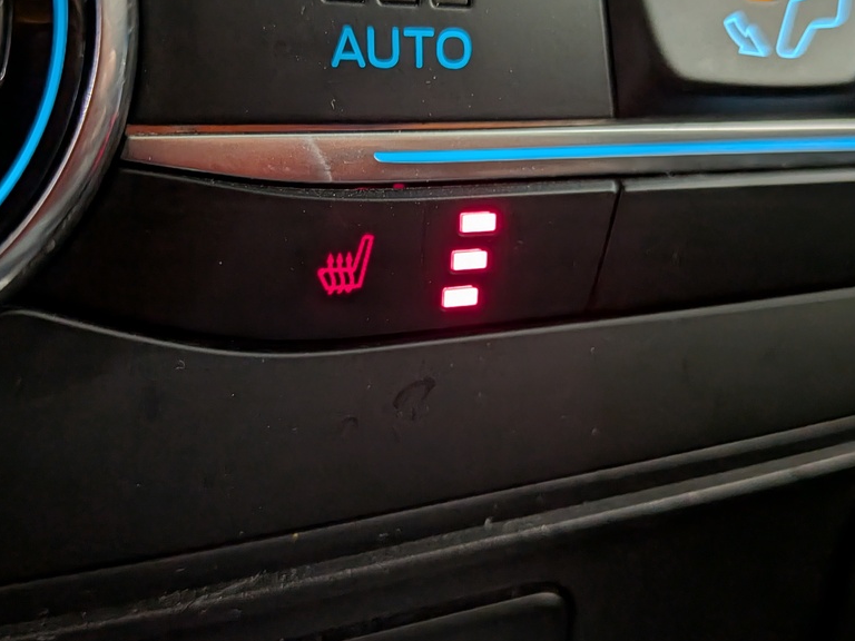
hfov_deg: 56.8
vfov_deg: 44.0
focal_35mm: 32
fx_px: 790
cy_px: 266
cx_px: 439
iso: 359
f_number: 1.7
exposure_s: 1/30
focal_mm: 4.53
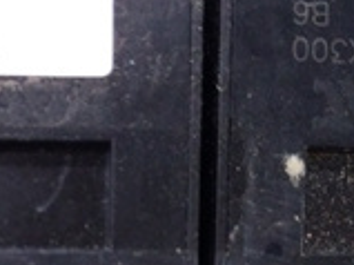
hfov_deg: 22.5
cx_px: 33
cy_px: 395
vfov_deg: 15.9
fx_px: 869
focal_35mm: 85
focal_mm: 3.79
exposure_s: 1/33
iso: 674
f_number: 2
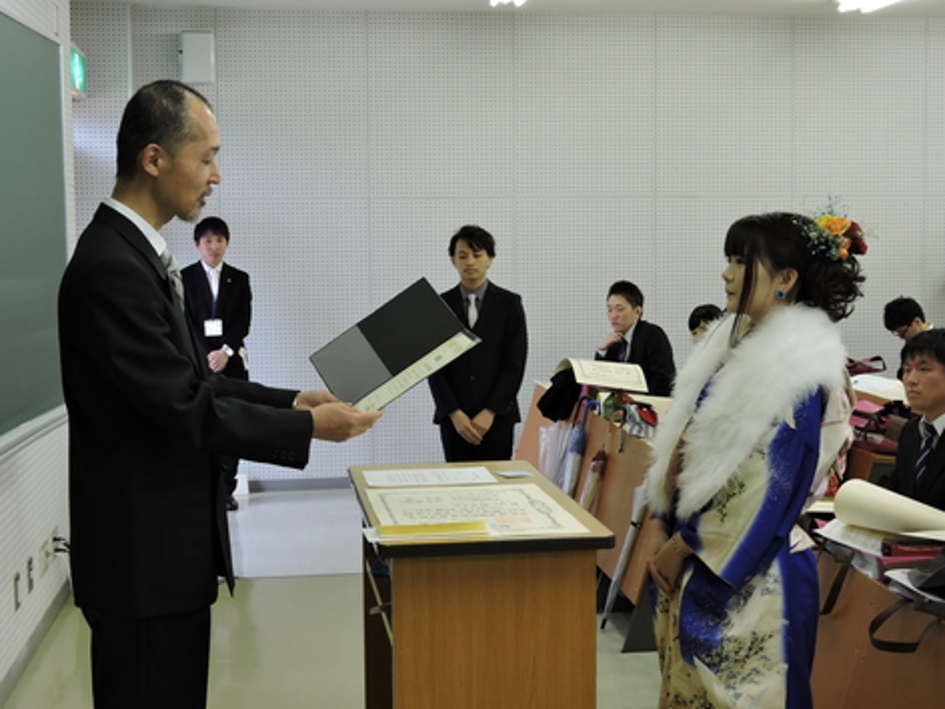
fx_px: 1447
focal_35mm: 53
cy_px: 341
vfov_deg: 27.5
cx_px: 485
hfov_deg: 36.2
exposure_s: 1/30
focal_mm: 9
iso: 280
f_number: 4
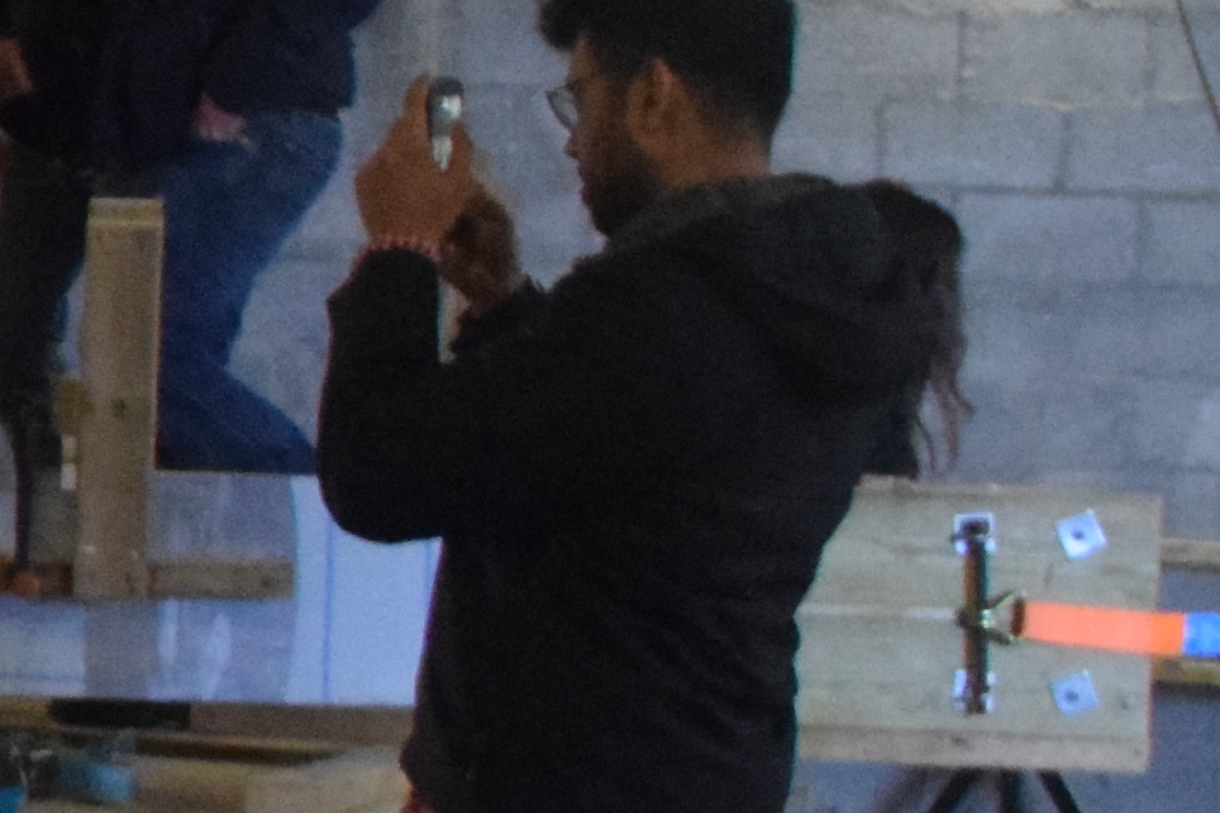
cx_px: -1996
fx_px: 5421
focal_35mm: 160
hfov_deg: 10.5
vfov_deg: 8.6
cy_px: 300
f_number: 3.5
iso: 4000
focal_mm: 18
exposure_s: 1/60
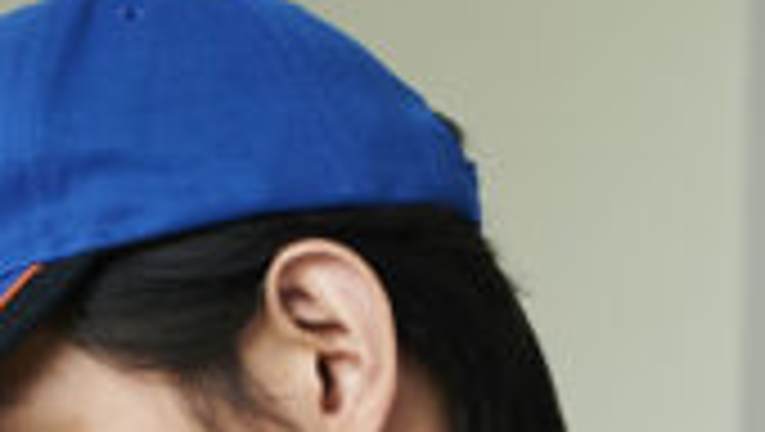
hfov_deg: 6.8
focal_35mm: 315
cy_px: 1465
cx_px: 648
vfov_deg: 3.7
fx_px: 6396
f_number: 4.5
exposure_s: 1/100
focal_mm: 50
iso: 800
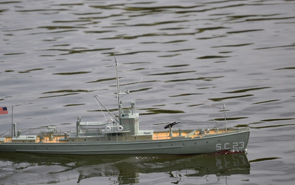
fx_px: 2506
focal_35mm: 312
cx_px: 129
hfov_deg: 6.7
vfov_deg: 4.2
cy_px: 94
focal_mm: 155
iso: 400
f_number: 5.6
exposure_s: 1/2000
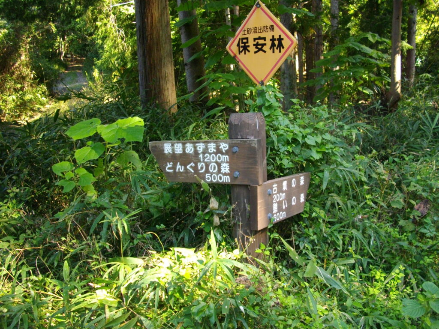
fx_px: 469
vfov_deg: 38.7
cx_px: 220
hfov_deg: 50.1
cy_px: 164
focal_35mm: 37
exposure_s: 1/80
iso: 200
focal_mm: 6.2
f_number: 2.8
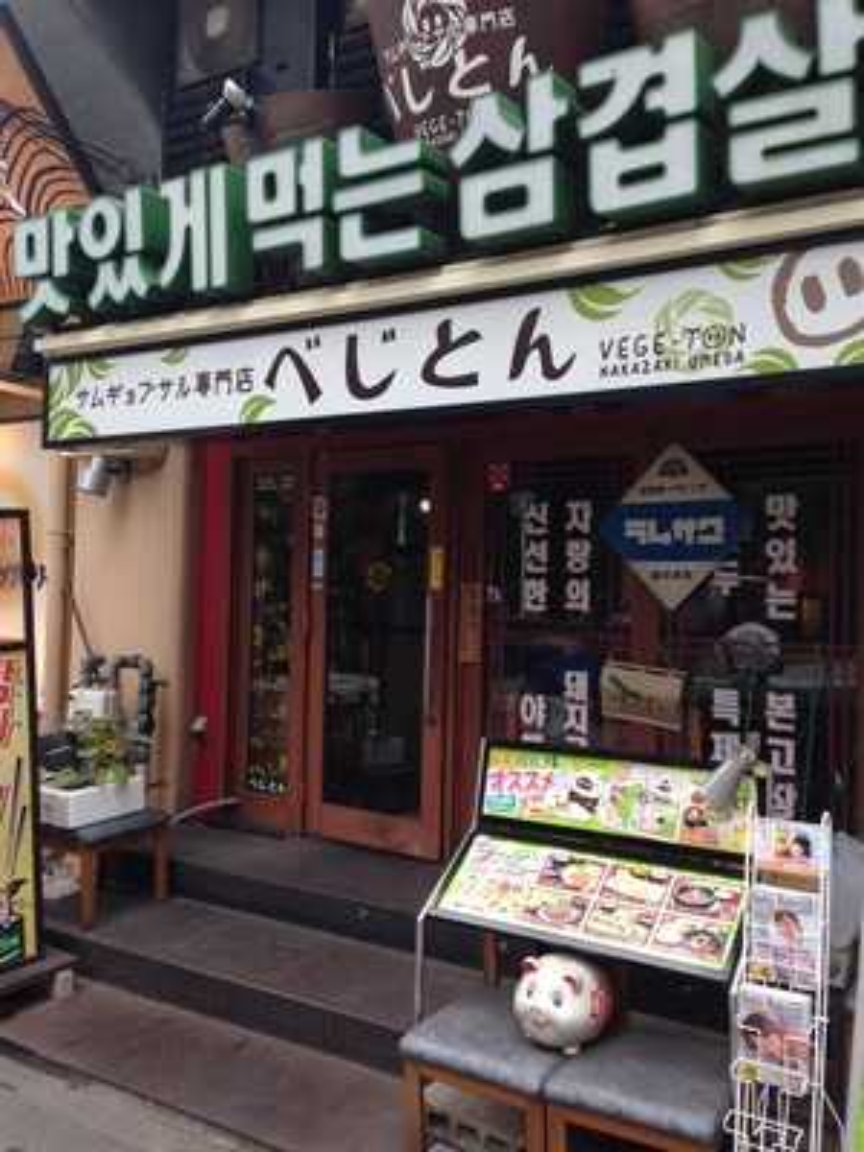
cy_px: 576
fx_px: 1098
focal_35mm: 33
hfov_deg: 42.9
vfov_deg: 55.4
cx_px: 432
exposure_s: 1/151
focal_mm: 4.12
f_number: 2.4
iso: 50
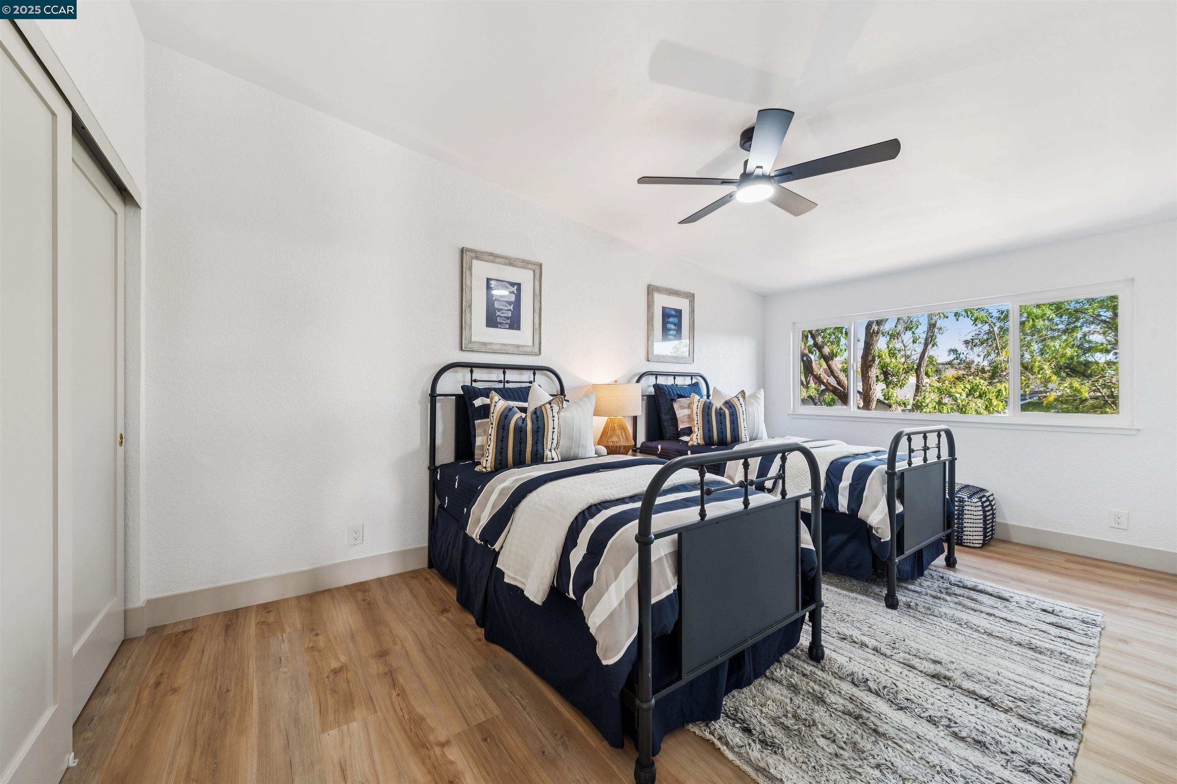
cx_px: 588
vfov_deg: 81.2
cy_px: 392
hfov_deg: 104.3
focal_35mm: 14
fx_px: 458
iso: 250
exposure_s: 1/6
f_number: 9
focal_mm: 14
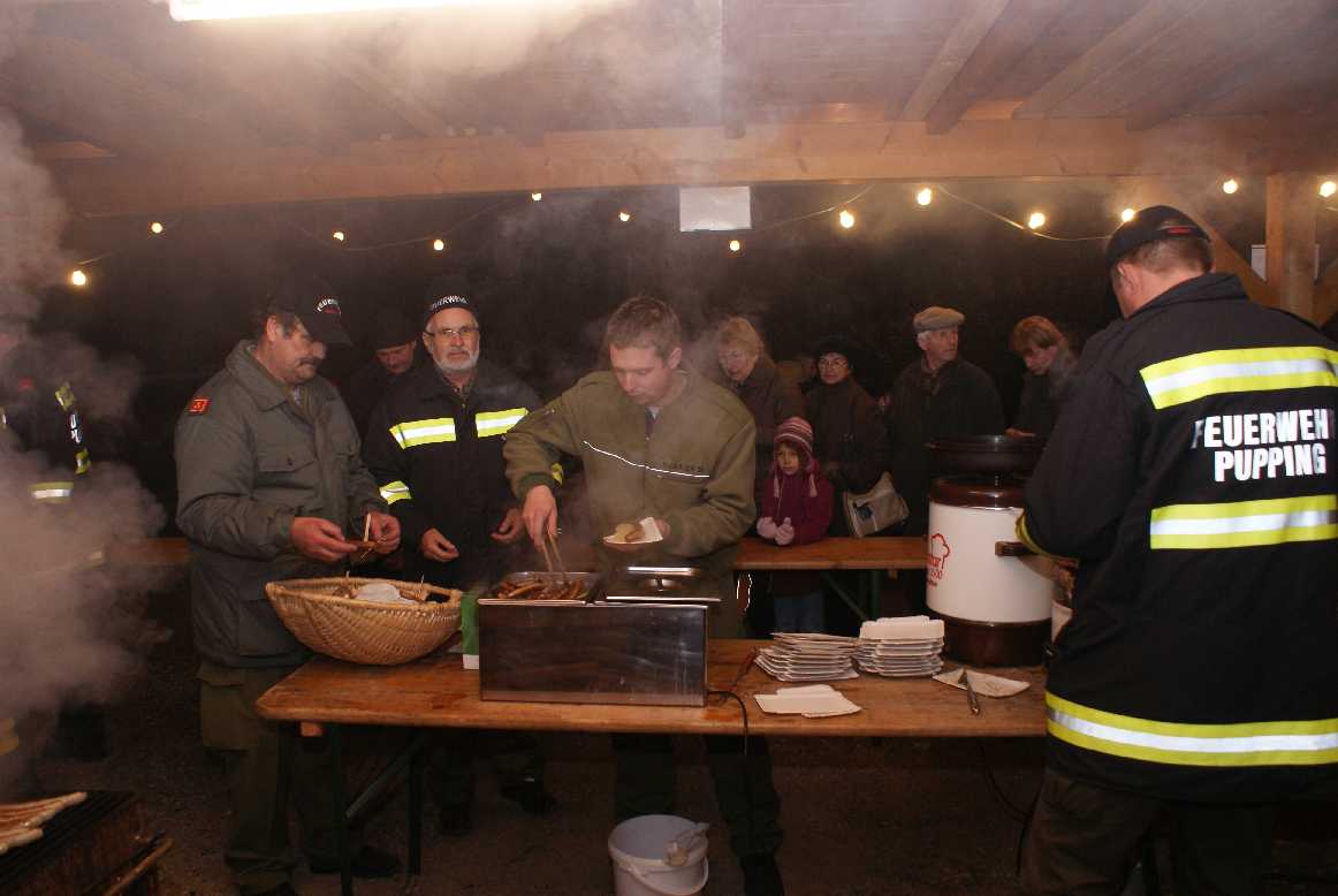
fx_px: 1005
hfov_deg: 67.3
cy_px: 448
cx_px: 669
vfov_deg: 48.1
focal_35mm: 27
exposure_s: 1/60
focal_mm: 18
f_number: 5.6
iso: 400
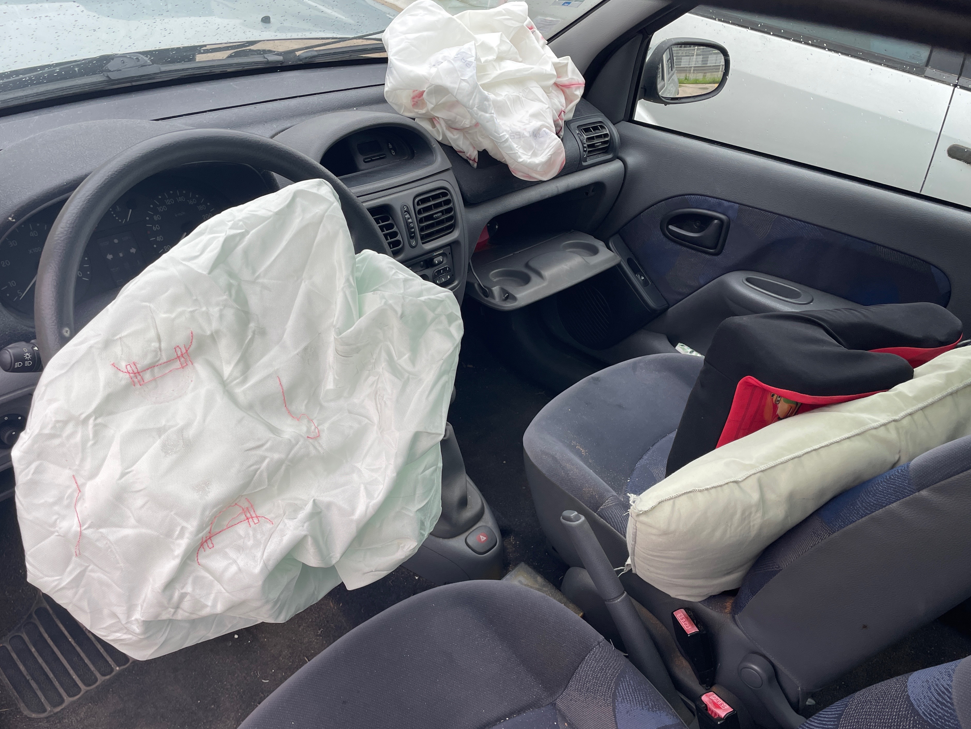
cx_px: 481
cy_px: 383
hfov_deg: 63.4
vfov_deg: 49.7
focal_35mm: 28
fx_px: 785
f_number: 1.6
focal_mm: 4.2
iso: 32
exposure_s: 1/230
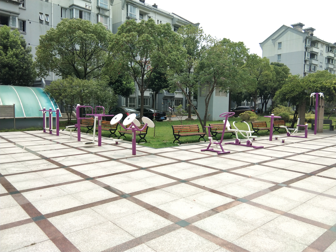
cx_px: 168
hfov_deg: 58.4
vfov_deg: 45.4
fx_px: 301
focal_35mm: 31
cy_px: 126
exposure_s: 1/606
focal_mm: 3.69
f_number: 2.2
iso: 50
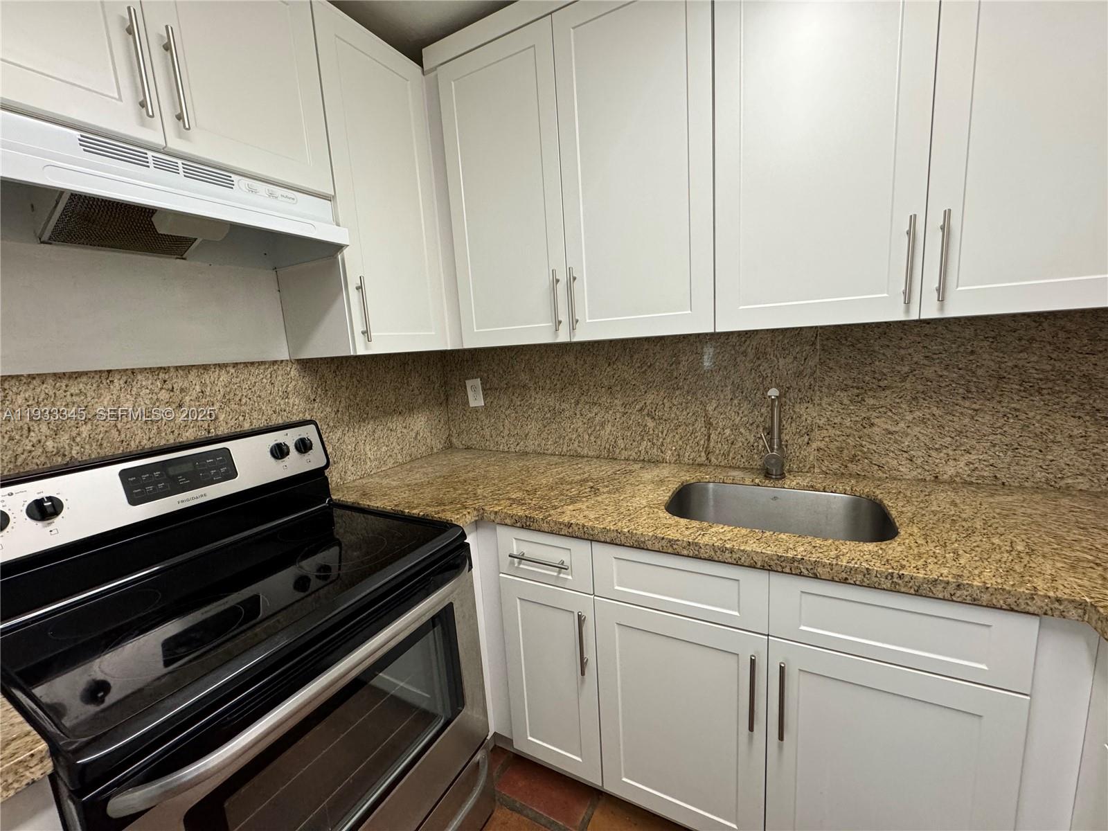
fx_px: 448
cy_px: 416
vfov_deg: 85.7
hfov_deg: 102.1
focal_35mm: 14
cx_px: 554
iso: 250
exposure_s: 1/120
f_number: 2.2
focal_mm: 2.22
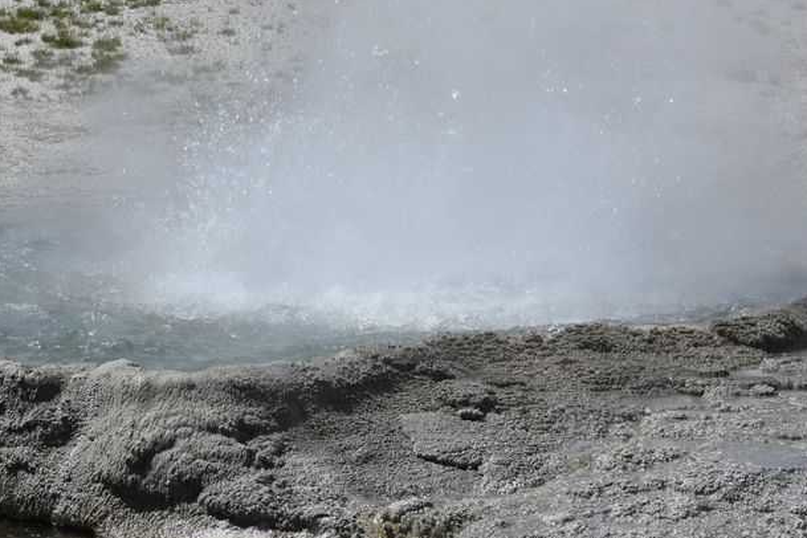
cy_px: 286
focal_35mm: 164
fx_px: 3676
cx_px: 293
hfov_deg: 12.5
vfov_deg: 8.4
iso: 100
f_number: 10
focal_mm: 78
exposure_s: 1/320
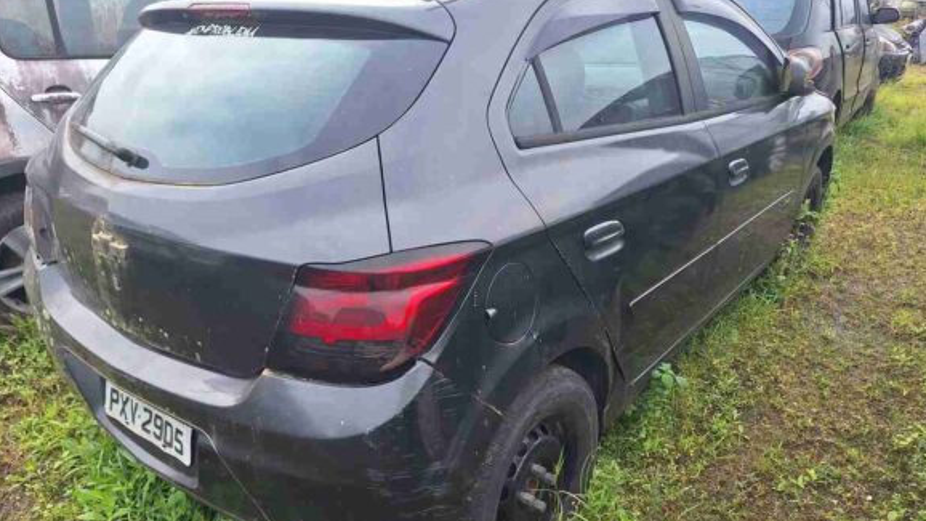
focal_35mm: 26
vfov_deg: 44.4
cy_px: 277
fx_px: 638
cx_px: 450
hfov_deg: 71.9
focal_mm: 5.54
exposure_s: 1/622
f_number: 1.8
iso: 40
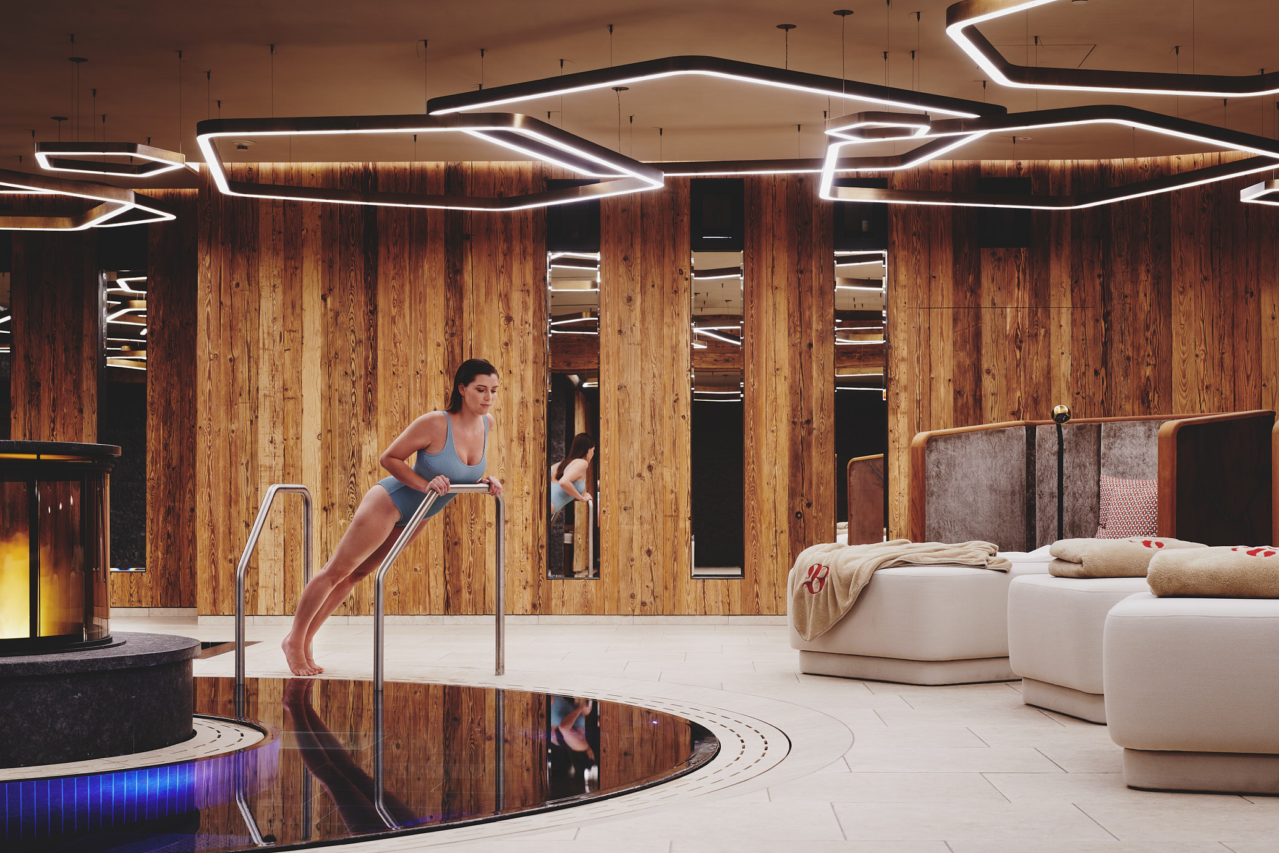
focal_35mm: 58
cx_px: 660
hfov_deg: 34.5
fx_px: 2060
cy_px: 473
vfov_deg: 23.4
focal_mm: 50
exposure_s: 1/1.59
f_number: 8
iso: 100
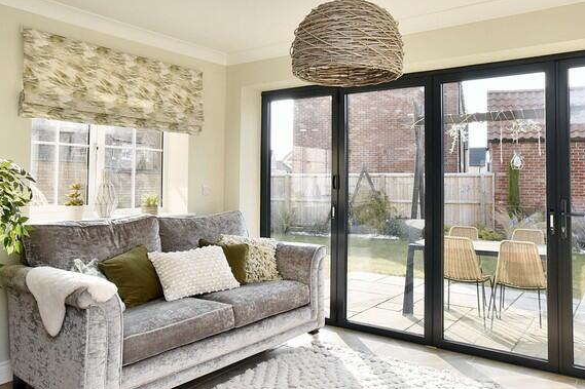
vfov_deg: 47.8
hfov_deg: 67.4
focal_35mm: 27
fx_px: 439
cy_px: 168
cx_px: 295
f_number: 9
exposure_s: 1/200
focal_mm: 10
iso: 800
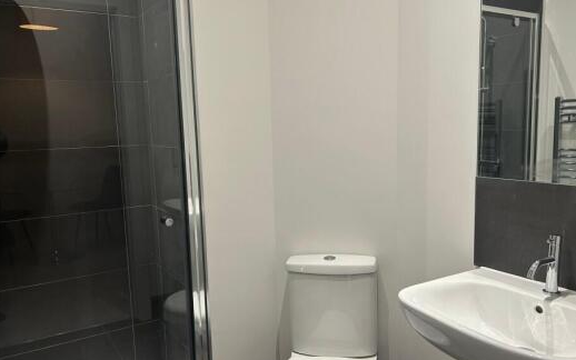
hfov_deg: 61.2
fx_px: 487
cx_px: 303
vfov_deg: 40.6
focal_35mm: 31
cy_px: 188
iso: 80
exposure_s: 1/50
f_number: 1.5
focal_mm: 5.7
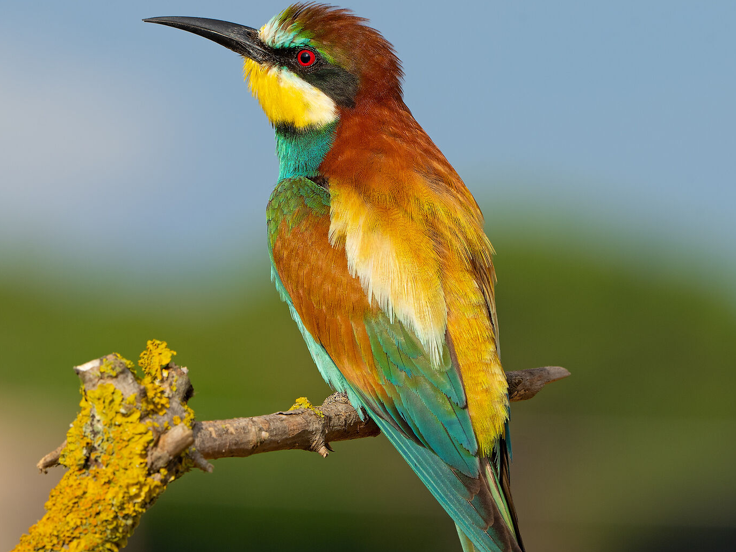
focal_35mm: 725
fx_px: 15411
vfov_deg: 2.1
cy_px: 372
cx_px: 274
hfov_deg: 2.7
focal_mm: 430
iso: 400
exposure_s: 1/320
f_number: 13
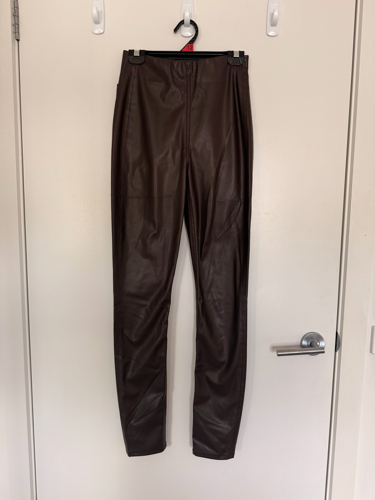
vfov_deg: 71.6
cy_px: 250
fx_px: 347
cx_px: 188
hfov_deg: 56.8
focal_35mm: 24
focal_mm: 6.76
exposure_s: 1/121
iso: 160
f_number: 1.78
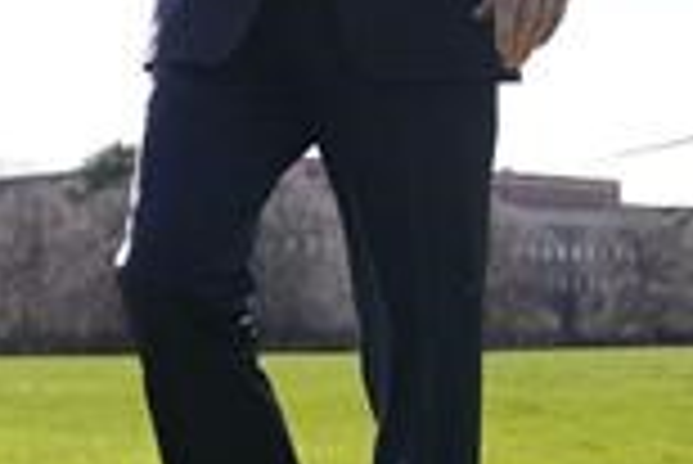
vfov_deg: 13.5
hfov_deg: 20.2
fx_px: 1946
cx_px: 288
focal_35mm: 101
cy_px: 52
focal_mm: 24
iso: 160
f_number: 2.8
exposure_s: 1/1600
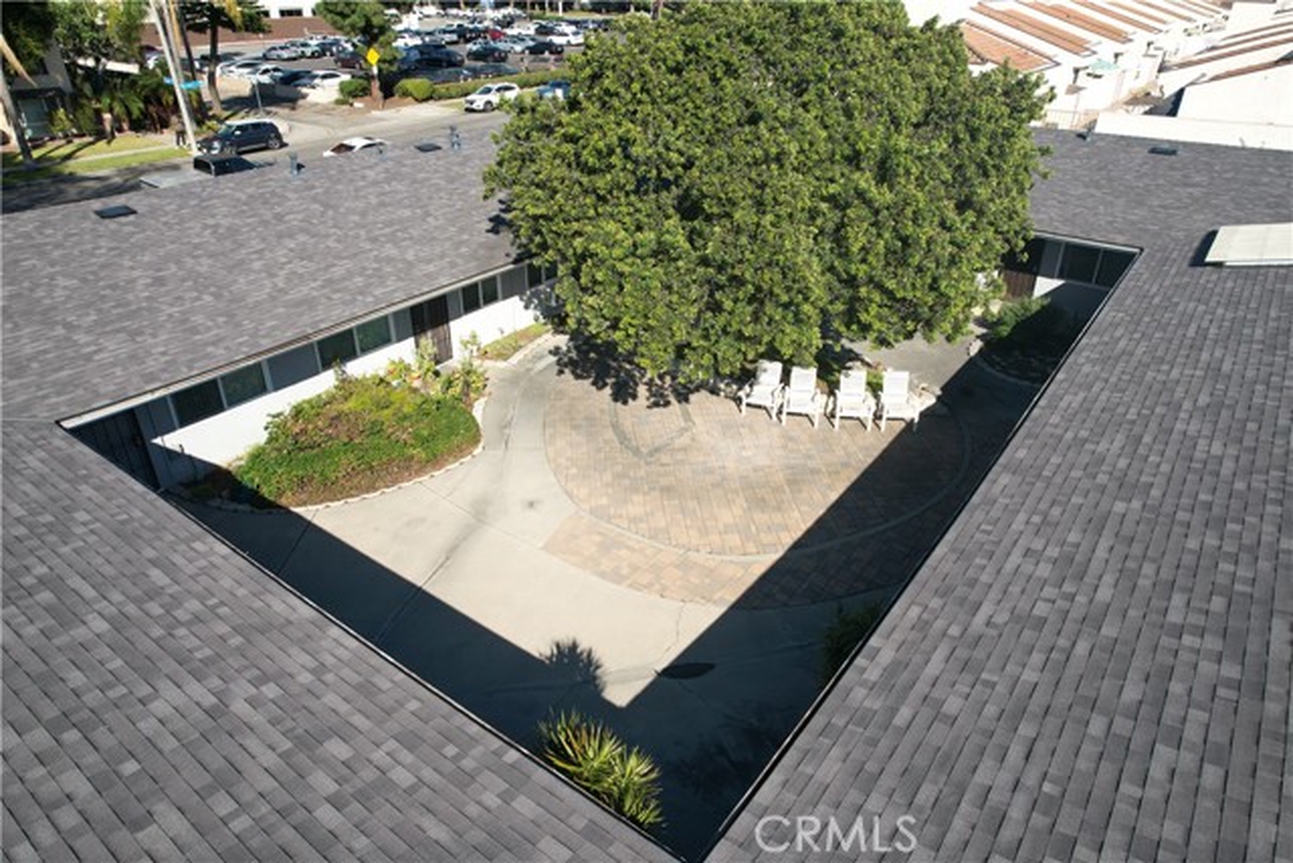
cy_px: 432
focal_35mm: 22
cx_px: 646
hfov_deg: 78.6
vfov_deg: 57.3
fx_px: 790
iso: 100
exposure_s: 1/1250
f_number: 2.8
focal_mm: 8.38
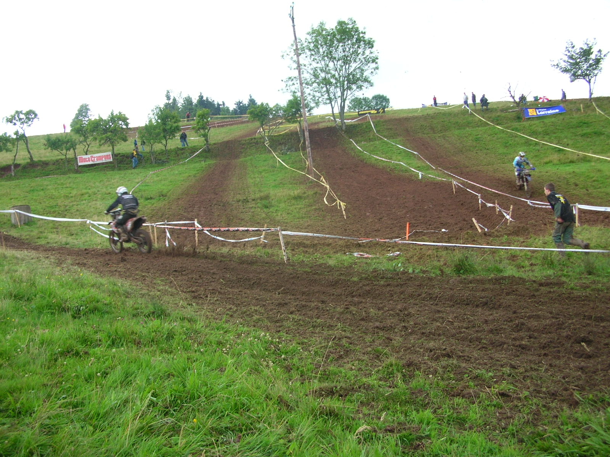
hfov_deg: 52.6
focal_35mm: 35
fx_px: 617
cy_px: 228
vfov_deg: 40.7
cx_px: 305
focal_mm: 5.8
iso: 50
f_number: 2.8
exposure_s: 1/116
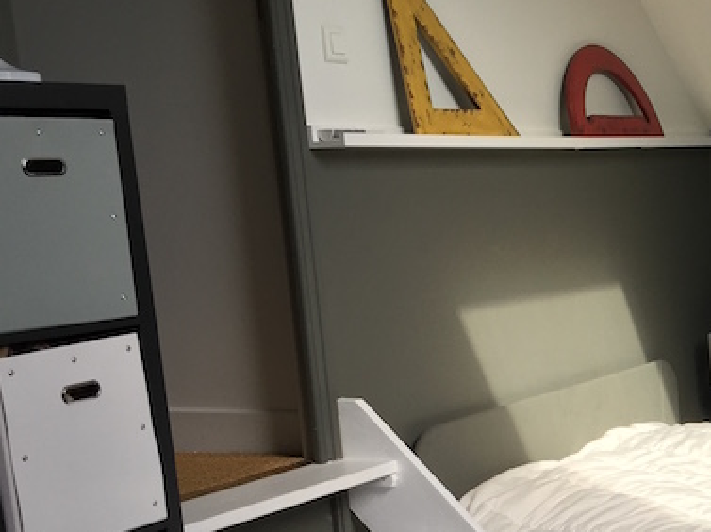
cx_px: 792
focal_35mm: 77
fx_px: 1580
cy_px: 513
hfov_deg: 23.7
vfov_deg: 18.7
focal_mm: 4.15
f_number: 2.2
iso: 40
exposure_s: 1/100
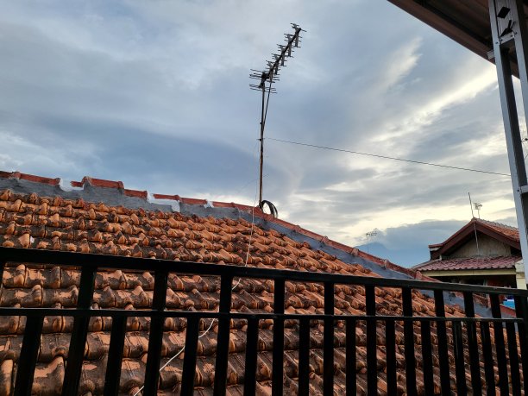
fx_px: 397
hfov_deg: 67.3
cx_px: 264
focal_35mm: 26
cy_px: 198
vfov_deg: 53.1
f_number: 1.8
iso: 50
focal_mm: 4.25
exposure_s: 1/662
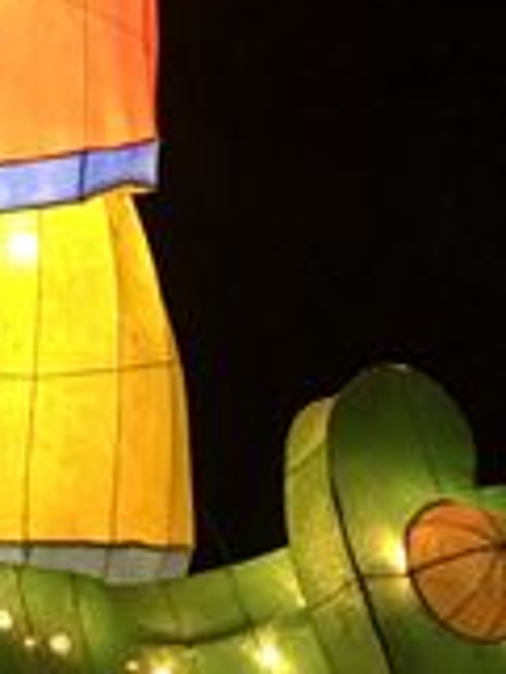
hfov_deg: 8.3
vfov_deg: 11.2
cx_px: -247
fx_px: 3406
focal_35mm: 175
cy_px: 132
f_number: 2.2
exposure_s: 1/15
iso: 40
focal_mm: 4.15
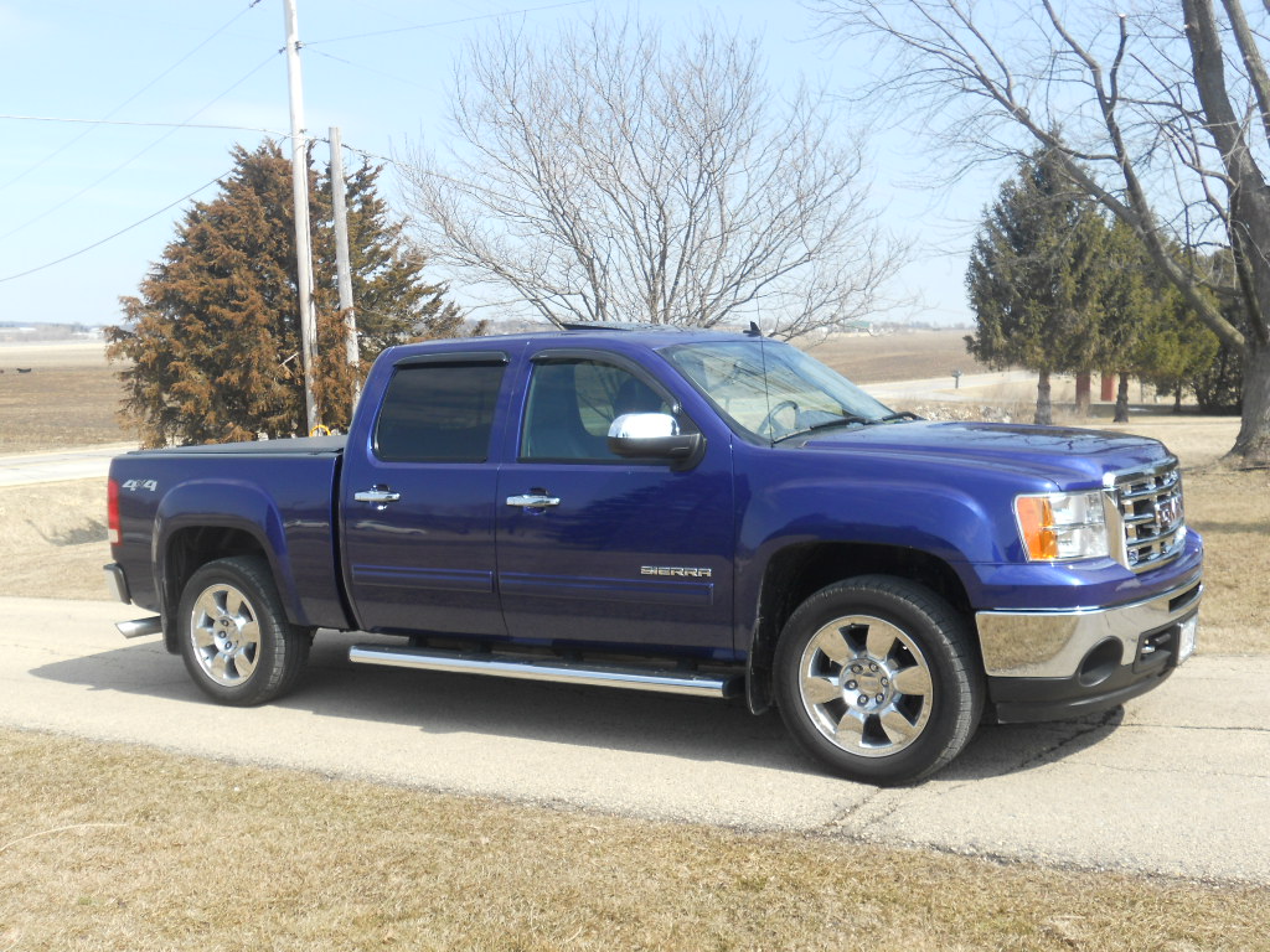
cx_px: 635
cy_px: 476
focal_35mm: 38
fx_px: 1394
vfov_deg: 37.7
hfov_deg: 49.0
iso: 80
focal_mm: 6.9
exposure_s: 1/400
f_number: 3.9
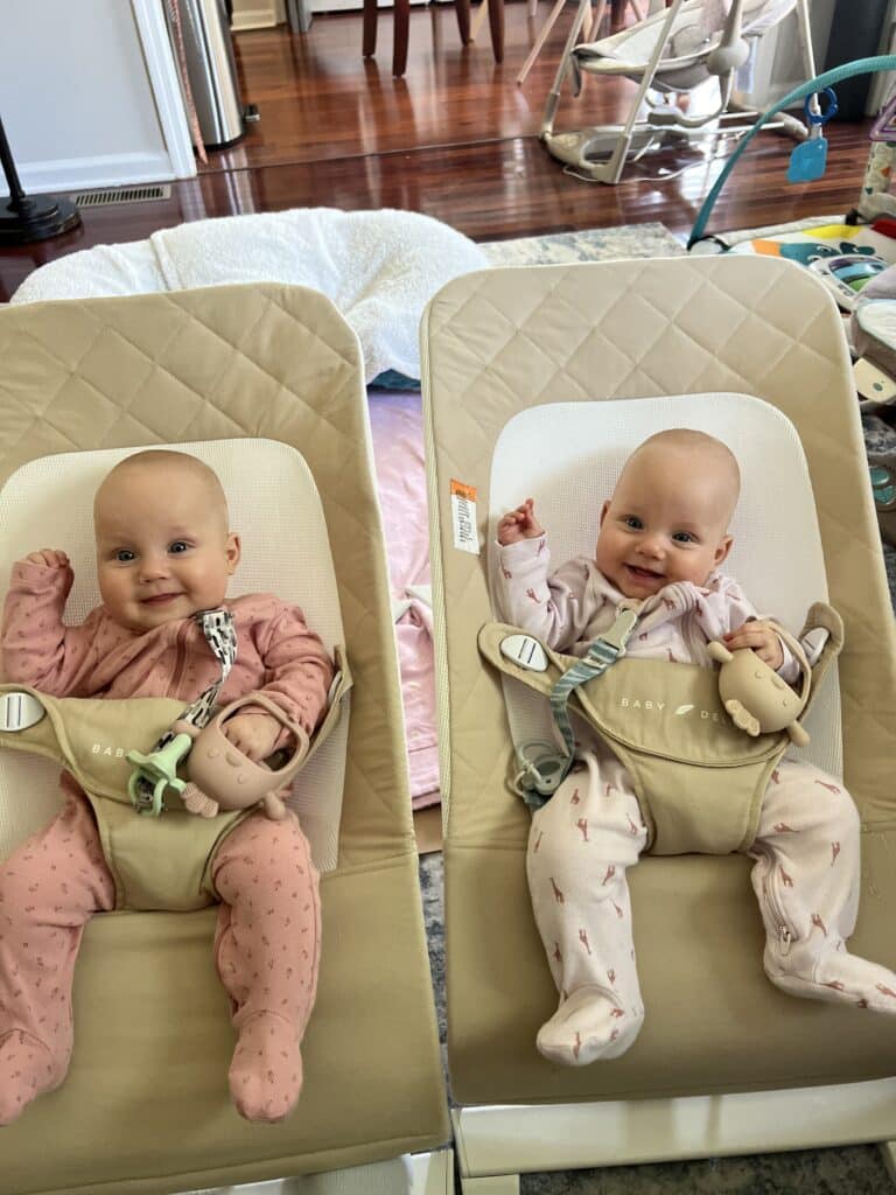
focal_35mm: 26
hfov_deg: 53.1
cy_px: 598
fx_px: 897
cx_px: 448
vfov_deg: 67.3
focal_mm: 5.7
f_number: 1.5
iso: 250
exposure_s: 1/60
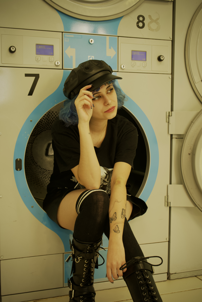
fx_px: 387
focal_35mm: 46
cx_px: 101
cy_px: 151
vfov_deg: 42.7
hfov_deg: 29.2
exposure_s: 1/50
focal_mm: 46
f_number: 6.3
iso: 1600
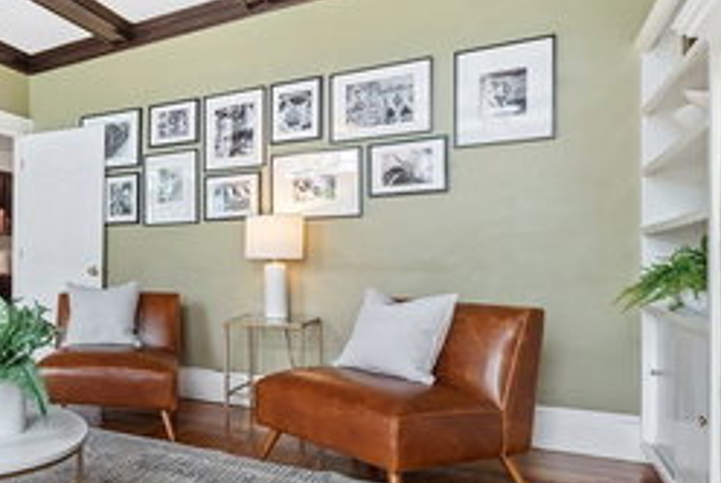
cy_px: 247
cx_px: 35
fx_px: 581
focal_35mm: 29
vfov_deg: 45.1
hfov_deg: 53.2
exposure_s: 1/80
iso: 200
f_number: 4.5
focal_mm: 10
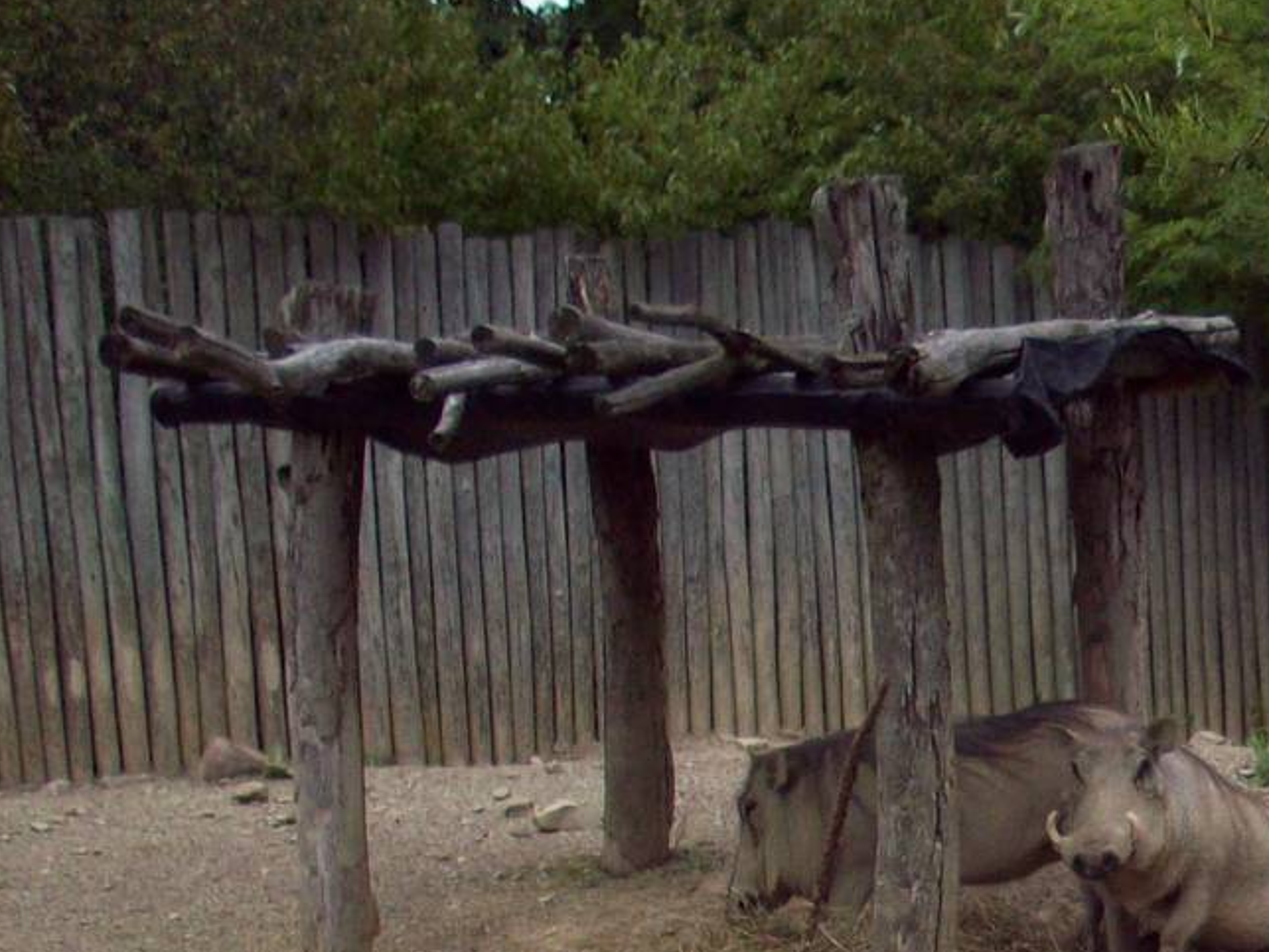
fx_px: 3375
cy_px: 1171
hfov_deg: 19.9
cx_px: 1547
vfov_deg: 15.4
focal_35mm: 92
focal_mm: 6.2
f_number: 2.8
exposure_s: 1/463
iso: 80
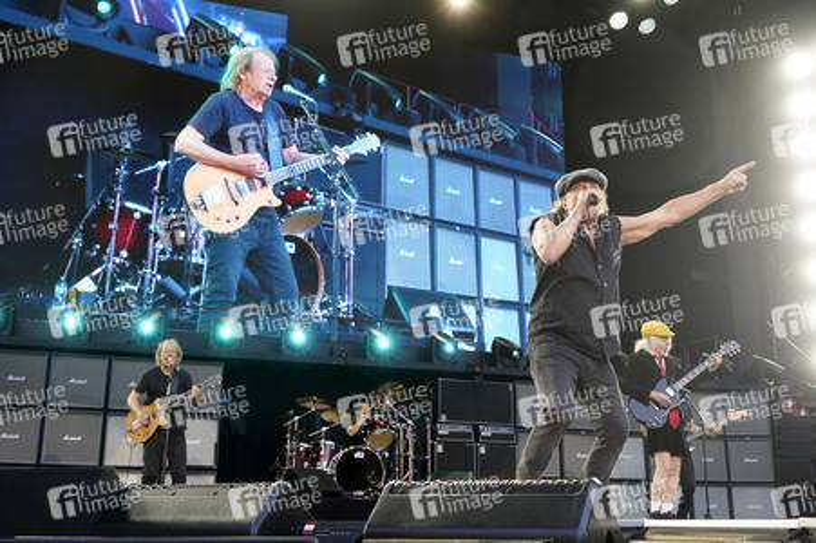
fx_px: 883
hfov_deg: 49.6
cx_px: 408
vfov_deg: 34.2
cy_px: 272
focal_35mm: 39
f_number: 5
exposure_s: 1/400
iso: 1600
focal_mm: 39
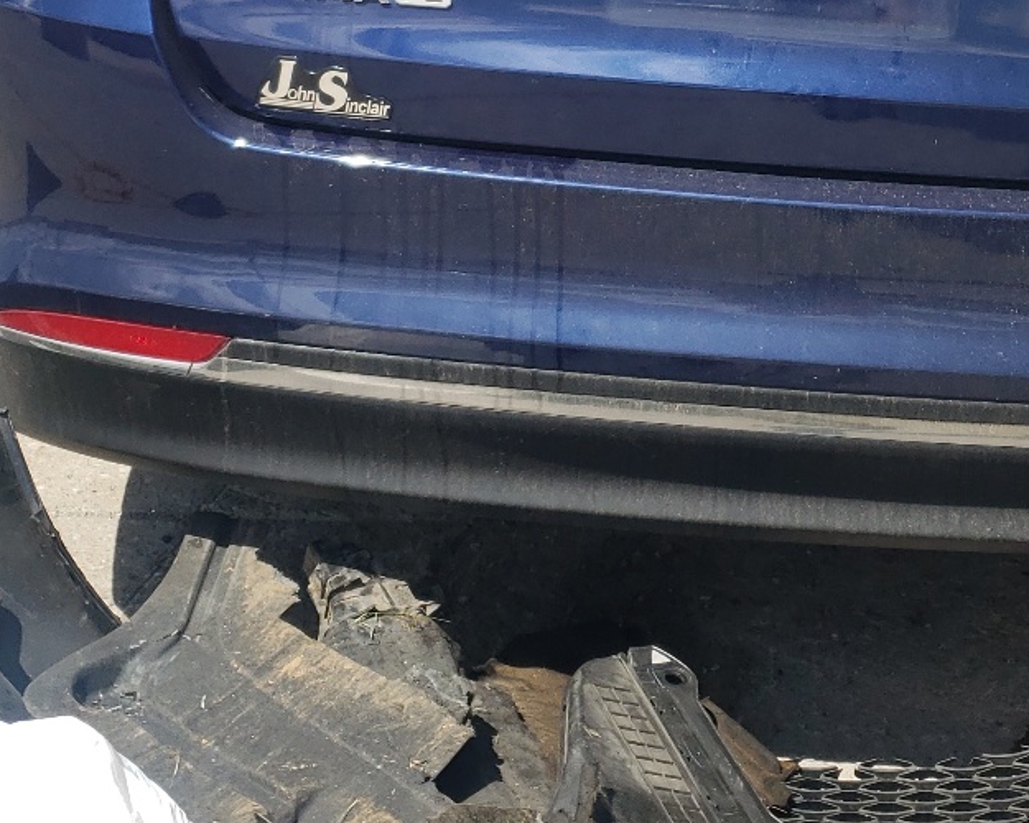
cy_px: 15
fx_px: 1980
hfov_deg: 28.7
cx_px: 775
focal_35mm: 65
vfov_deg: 22.6
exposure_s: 1/2500
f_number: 1.5
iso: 50
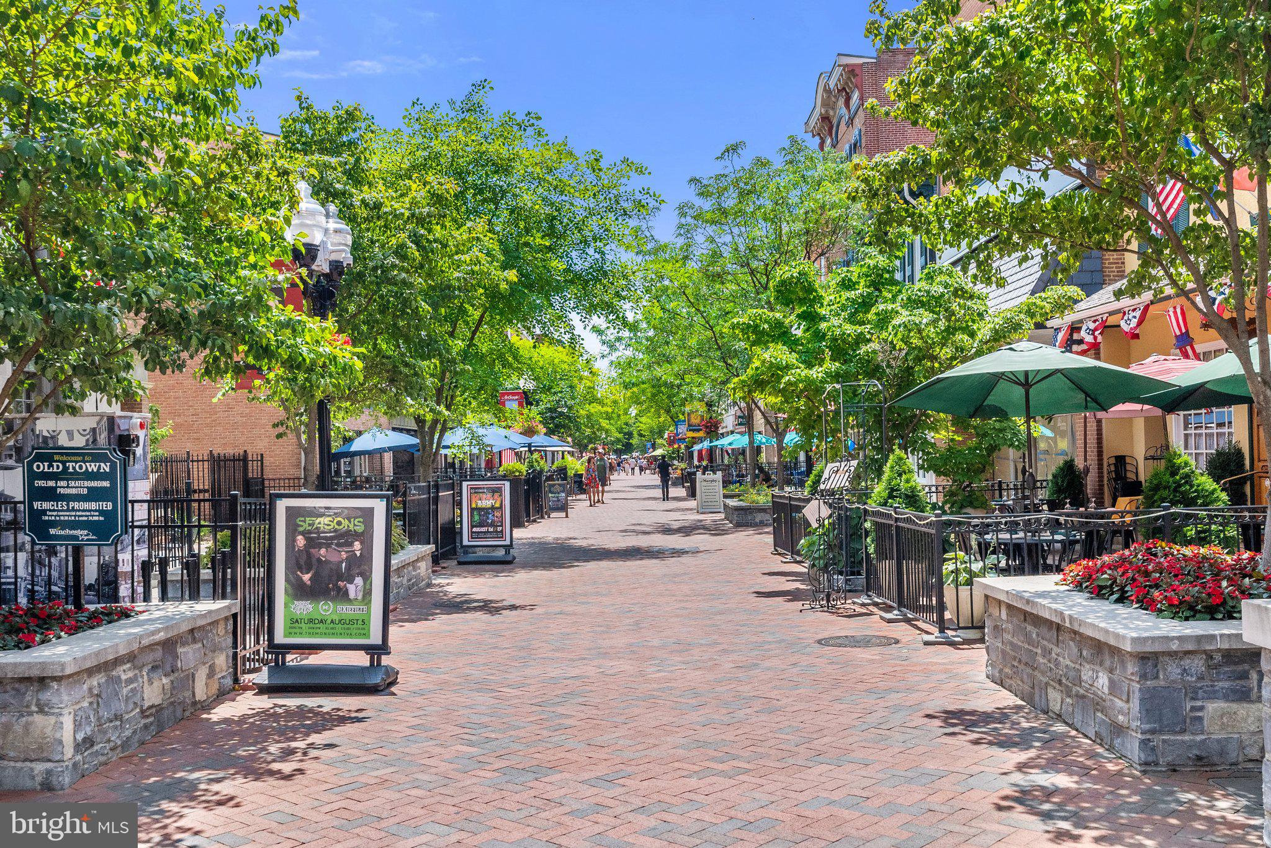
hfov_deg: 54.4
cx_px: 636
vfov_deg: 37.9
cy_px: 424
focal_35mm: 35
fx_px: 1236
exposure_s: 1/1000
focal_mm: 35
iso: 640
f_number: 8
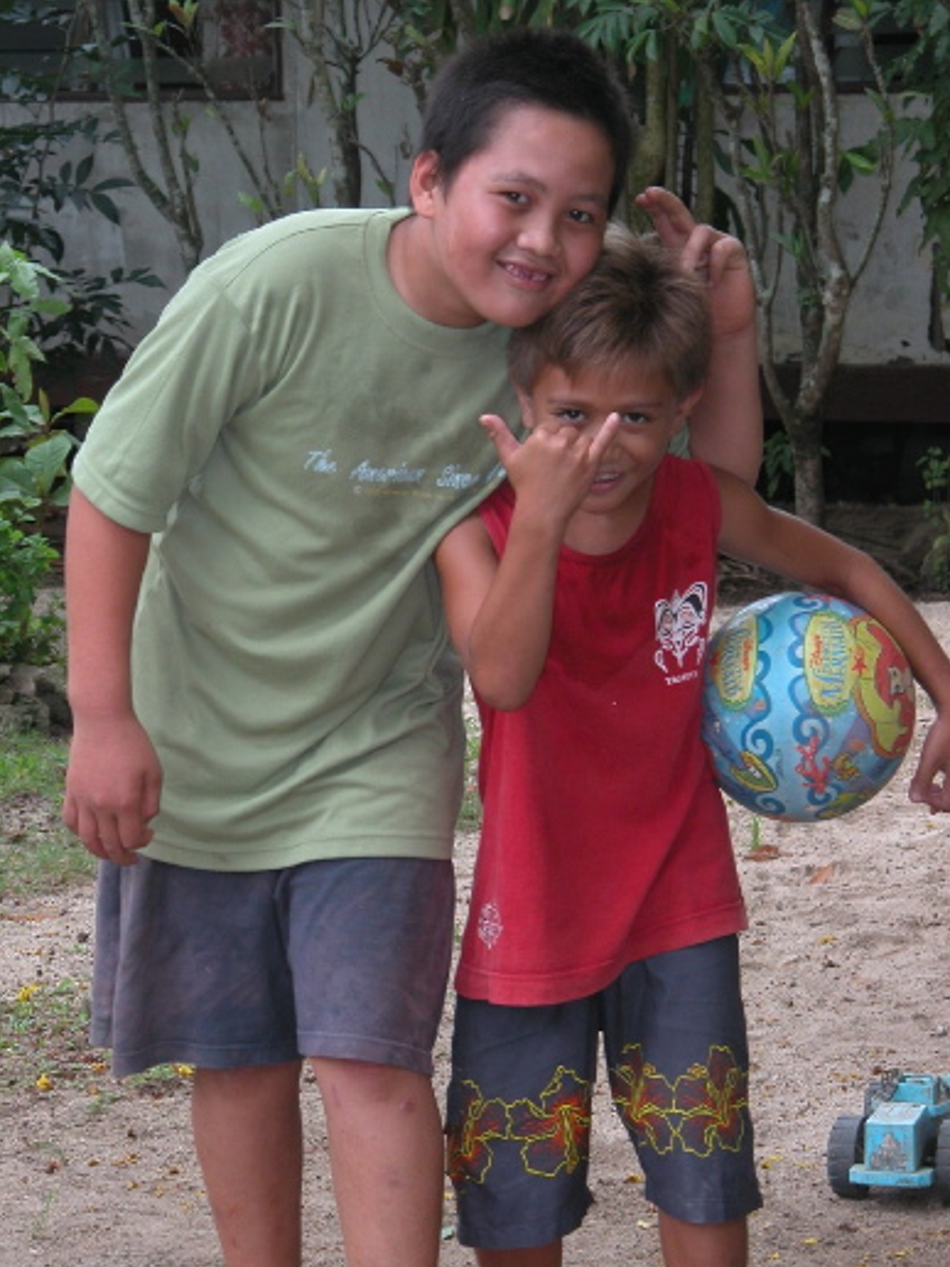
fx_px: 5269
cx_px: 425
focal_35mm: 144
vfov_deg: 13.7
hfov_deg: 10.3
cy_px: 776
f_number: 3.7
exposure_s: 1/60.3
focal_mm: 29.5
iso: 100
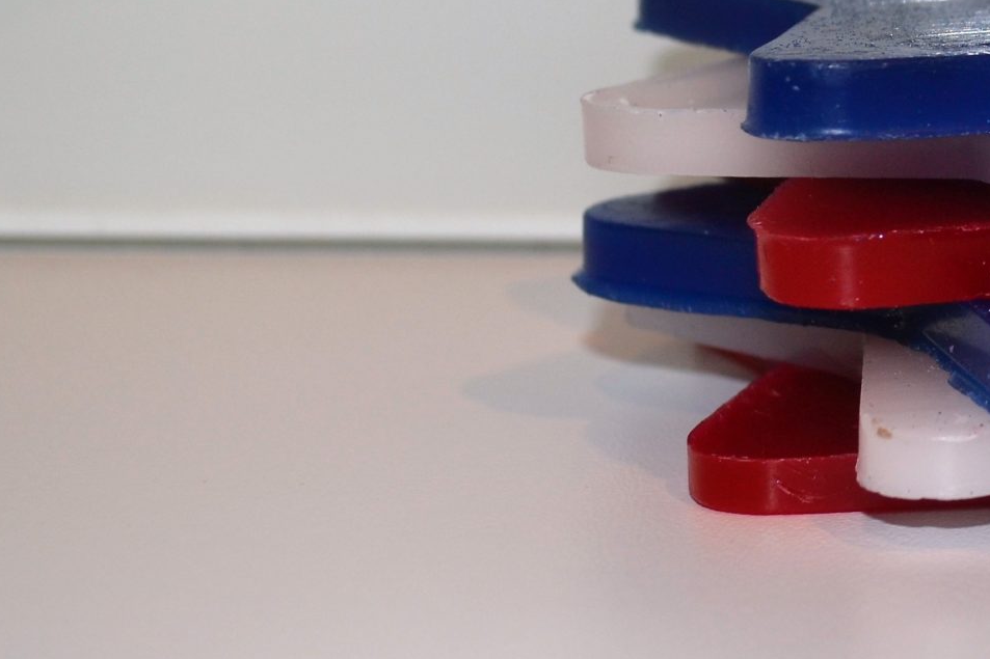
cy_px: 36
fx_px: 3547
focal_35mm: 129
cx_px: 1202
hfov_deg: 15.3
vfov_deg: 10.6
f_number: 4.8
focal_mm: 32
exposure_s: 1/60
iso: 180
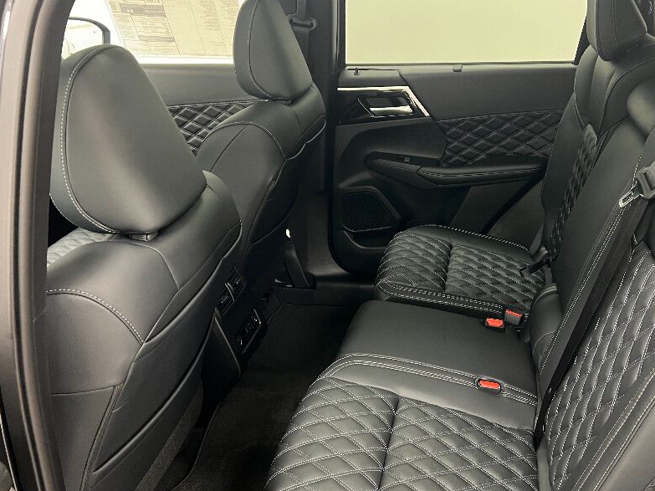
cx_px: 403
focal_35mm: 34
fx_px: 643
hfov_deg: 53.5
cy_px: 276
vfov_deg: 41.7
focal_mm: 5.7
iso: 500
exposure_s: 1/30
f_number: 1.5
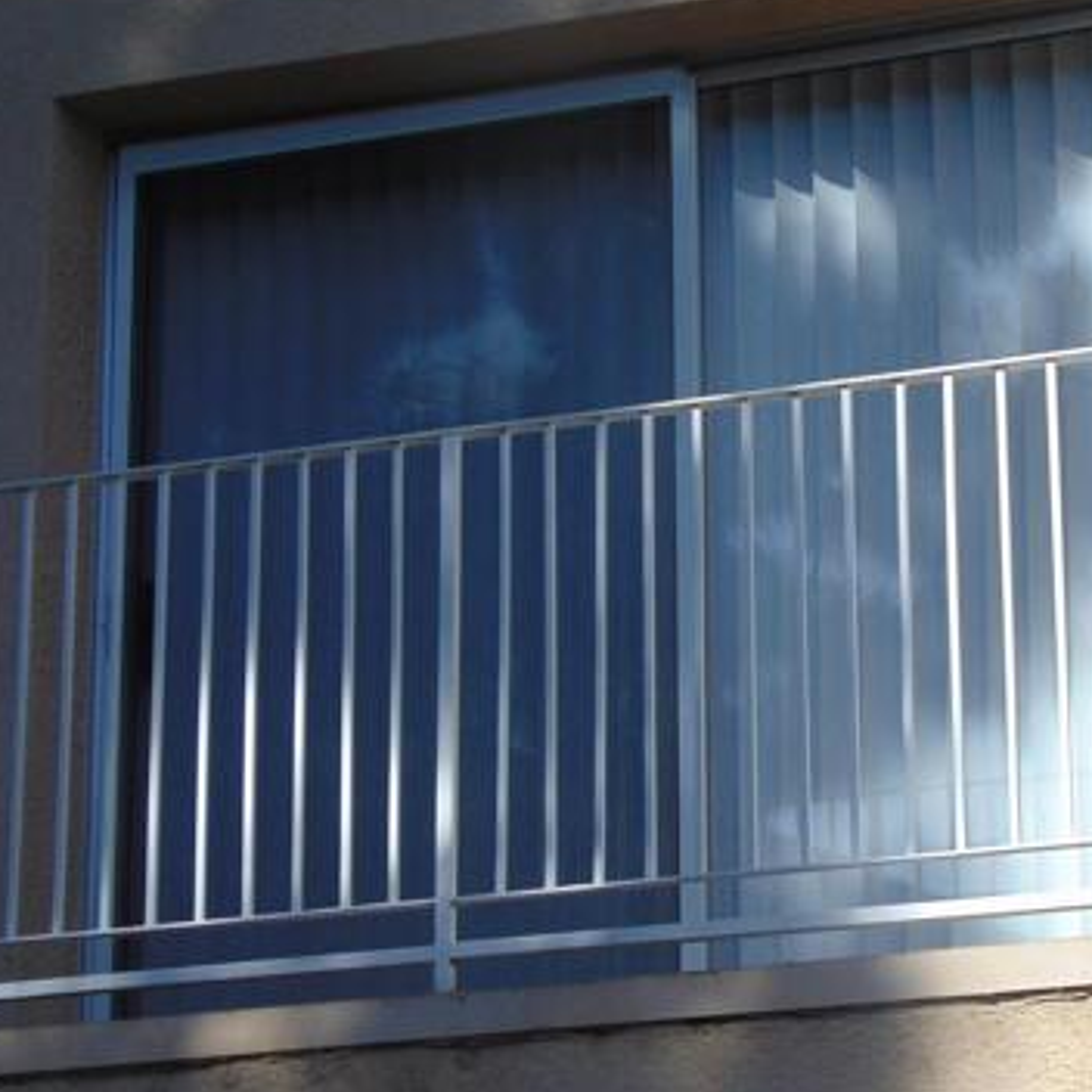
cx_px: 822
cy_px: 648
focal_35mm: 114
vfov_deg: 15.3
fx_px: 4069
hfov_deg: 15.2
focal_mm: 12.8
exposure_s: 1/200
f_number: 9.6
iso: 80
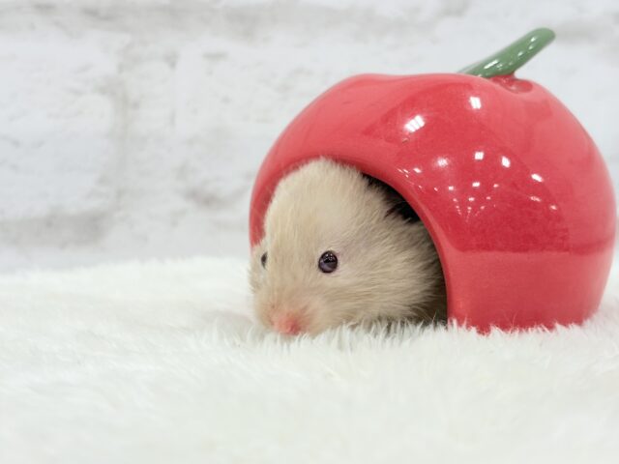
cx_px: 310
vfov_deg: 28.0
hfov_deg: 36.8
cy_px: 232
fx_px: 930
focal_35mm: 52
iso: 50
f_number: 1.6
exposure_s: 1/50
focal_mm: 5.96
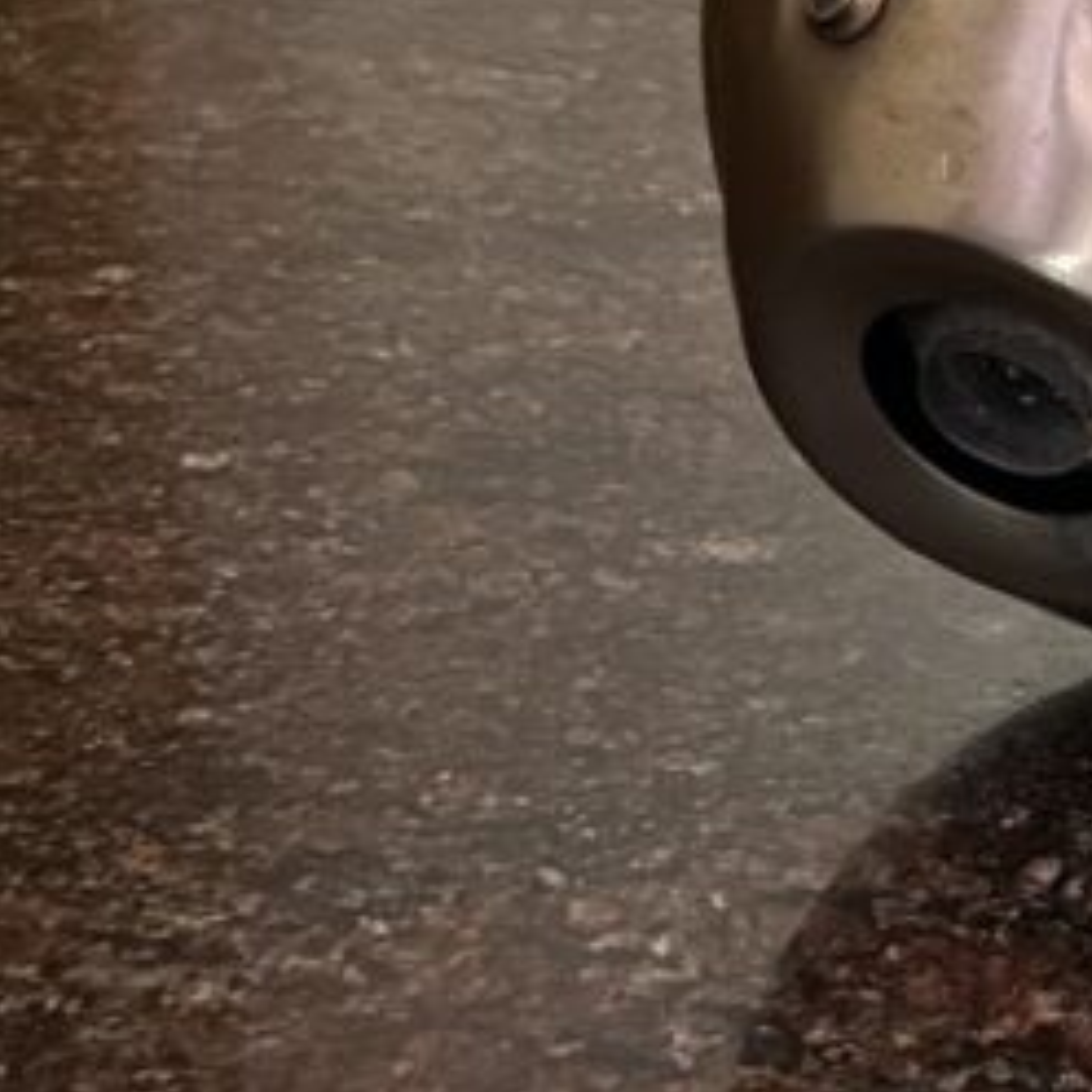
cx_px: 1612
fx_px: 2641
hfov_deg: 20.3
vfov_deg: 22.9
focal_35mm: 74
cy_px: 167
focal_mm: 4.25
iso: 1000
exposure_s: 1/16
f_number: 1.8
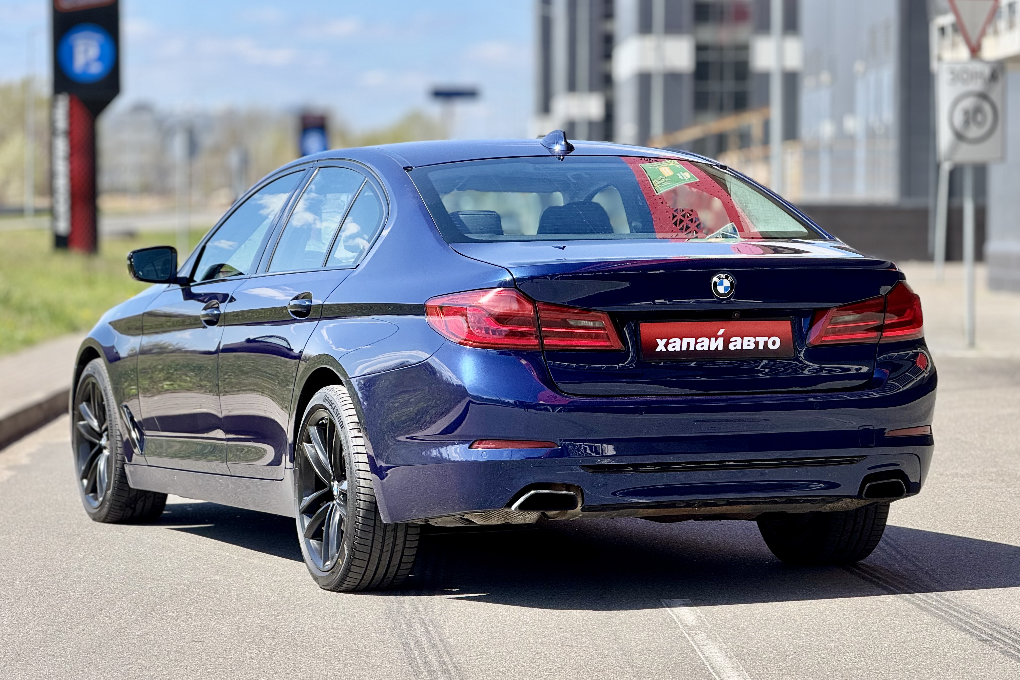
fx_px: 3541
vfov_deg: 11.0
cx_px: 509
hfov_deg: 16.4
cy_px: 341
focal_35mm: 125
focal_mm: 15.66
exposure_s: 1/951
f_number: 2.8
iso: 50
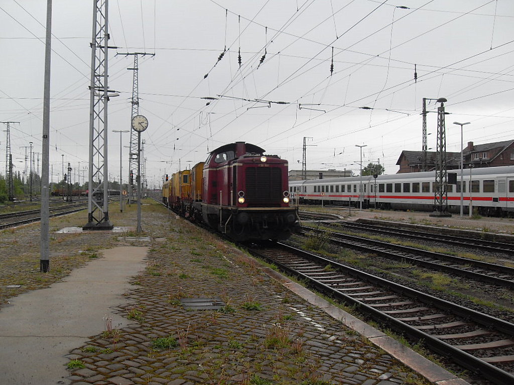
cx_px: 257
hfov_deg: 54.0
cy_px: 192
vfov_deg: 41.8
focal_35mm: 34
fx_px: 505
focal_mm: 6.3
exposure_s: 1/90
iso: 80
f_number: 7
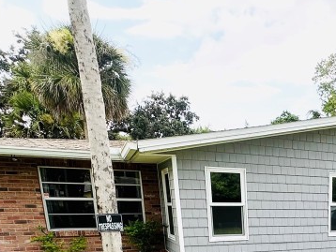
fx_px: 389
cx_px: 316
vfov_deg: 30.5
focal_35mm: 40
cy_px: 304
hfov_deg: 42.1
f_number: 2.2
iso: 40
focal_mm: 2.22
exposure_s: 1/291
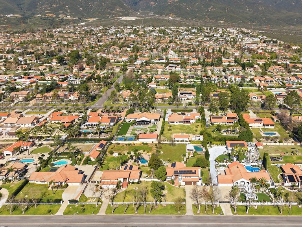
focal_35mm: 32
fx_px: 279
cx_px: 186
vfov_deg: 43.8
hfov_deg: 56.2
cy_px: 85
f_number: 1.8
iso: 200
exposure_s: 1/6400
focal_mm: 8.7
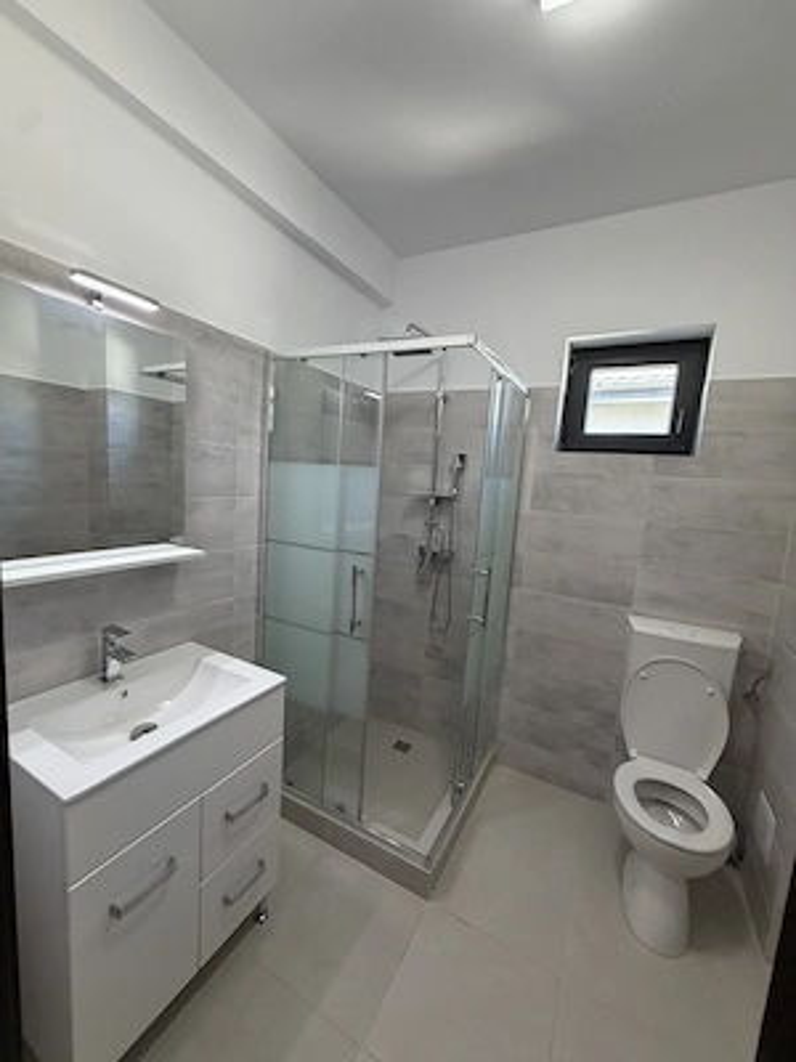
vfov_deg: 102.1
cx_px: 398
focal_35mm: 14
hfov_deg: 85.7
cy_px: 531
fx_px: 429
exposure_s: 1/100
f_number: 2.2
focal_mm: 2.22
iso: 320
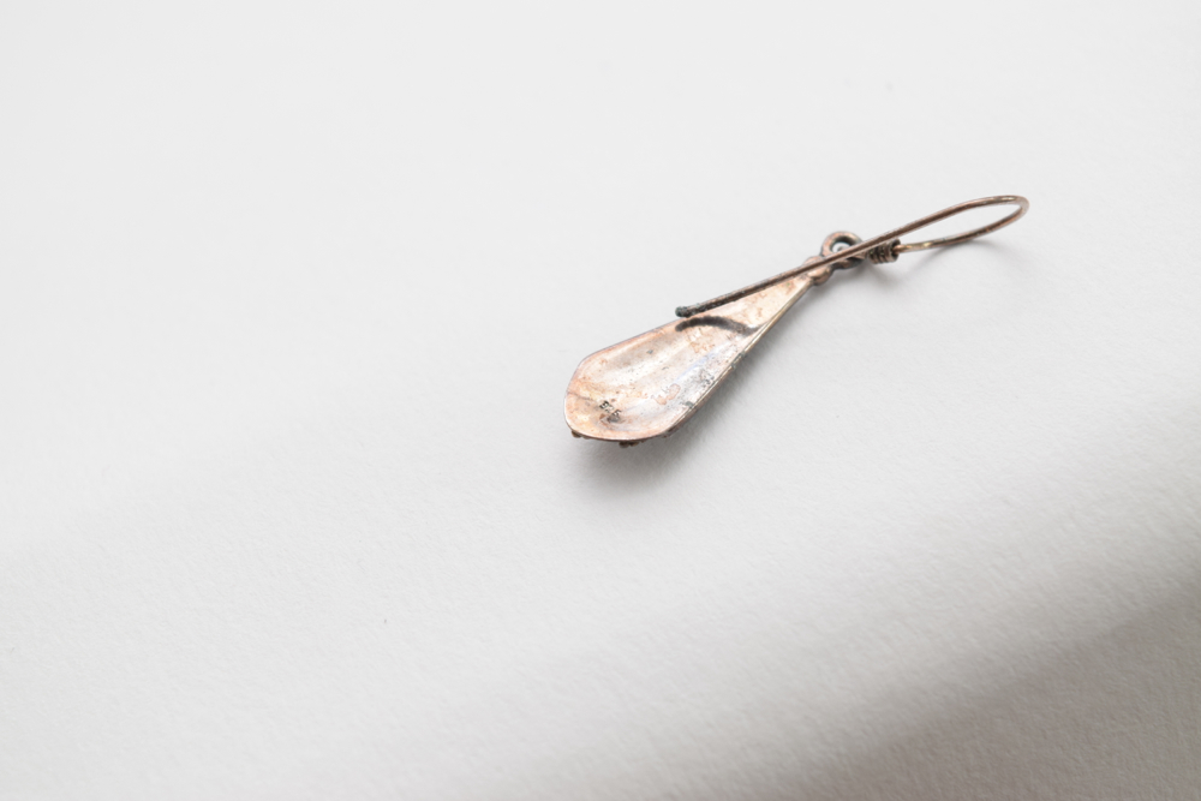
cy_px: 400
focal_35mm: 82
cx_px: 600
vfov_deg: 16.6
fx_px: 2752
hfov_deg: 24.6
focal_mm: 55
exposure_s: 1/60
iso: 450
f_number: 8
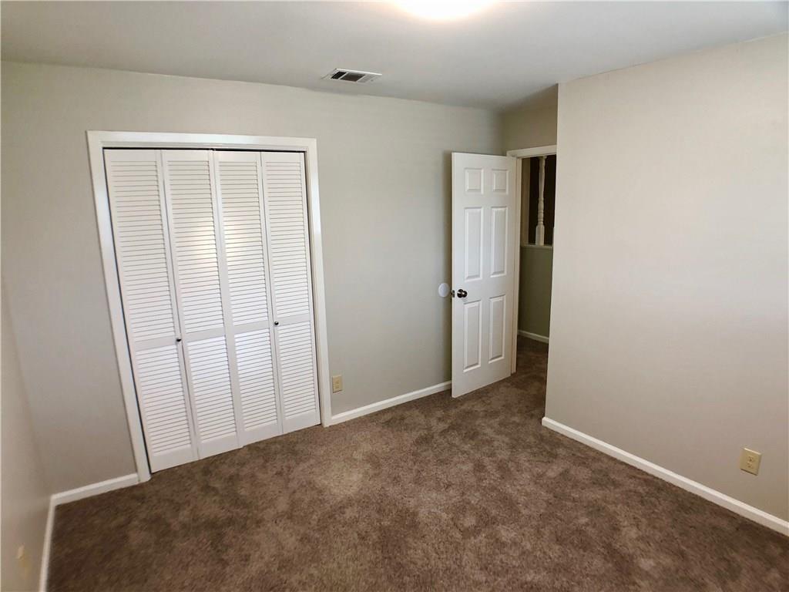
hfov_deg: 63.4
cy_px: 296
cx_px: 394
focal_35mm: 28
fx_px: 638
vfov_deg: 49.7
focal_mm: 4
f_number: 1.8
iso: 32
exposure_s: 1/24
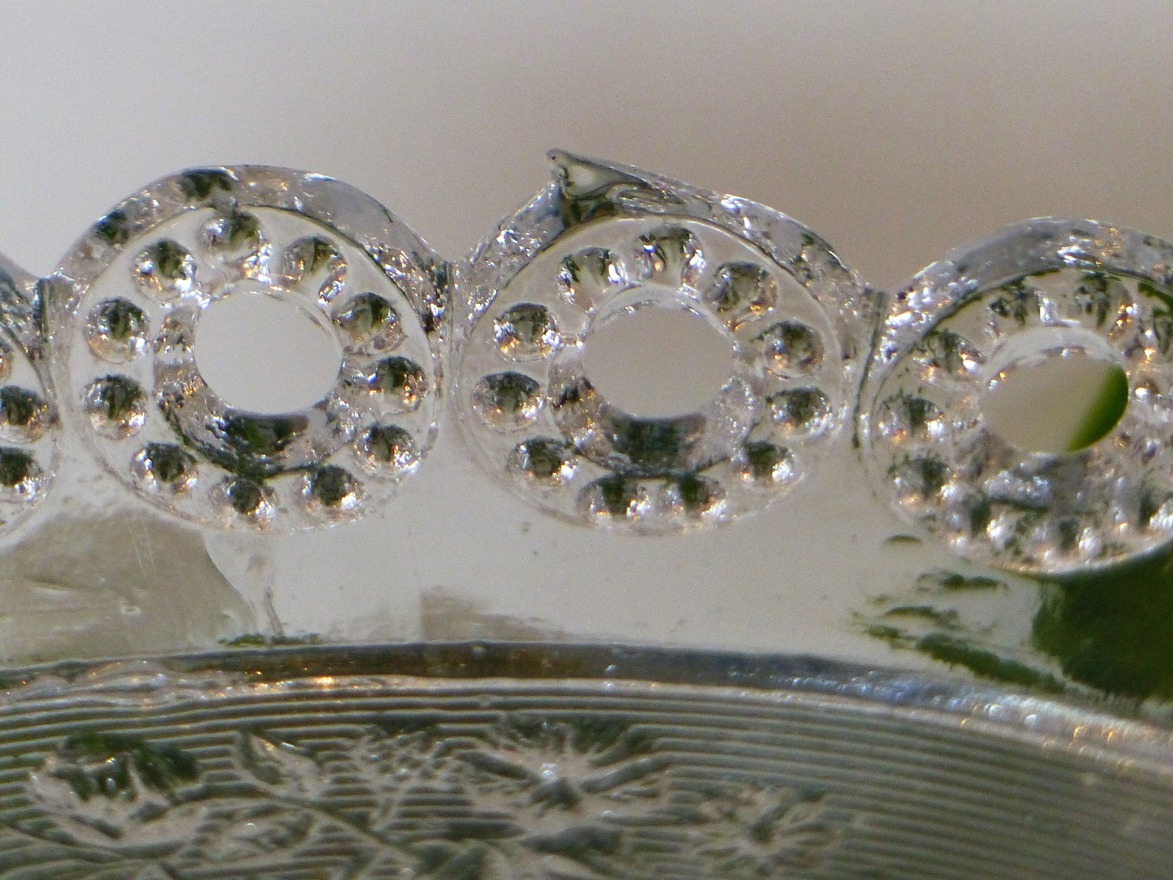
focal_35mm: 542
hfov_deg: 3.7
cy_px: 440
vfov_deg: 2.7
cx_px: 586
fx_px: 18366
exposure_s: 1/80
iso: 400
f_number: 2.8
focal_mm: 88.7
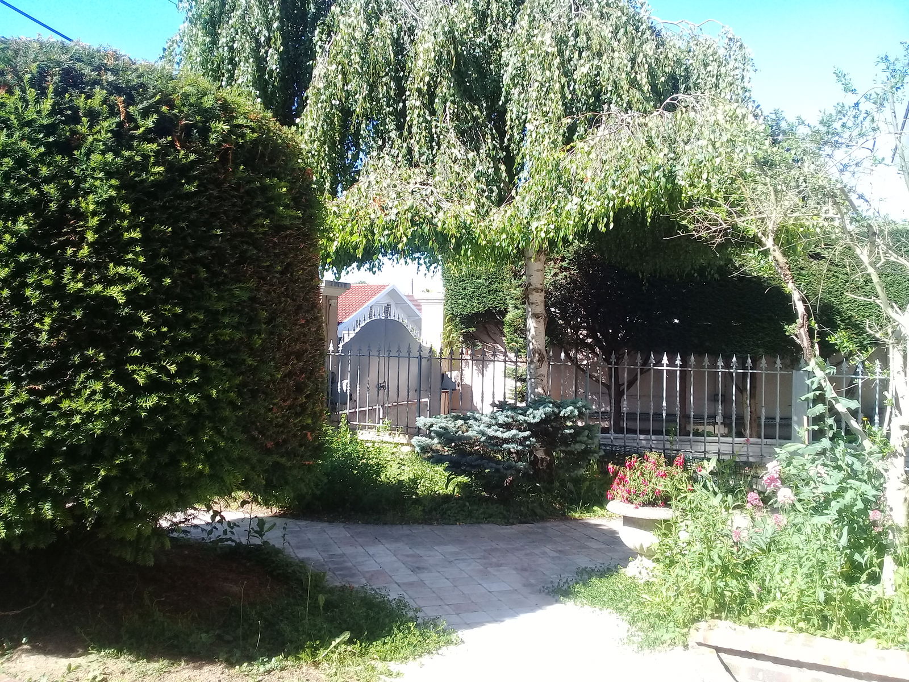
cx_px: 454
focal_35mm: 31
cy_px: 341
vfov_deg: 45.4
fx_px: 814
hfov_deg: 58.4
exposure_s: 1/323
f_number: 2.2
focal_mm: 3.3
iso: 50
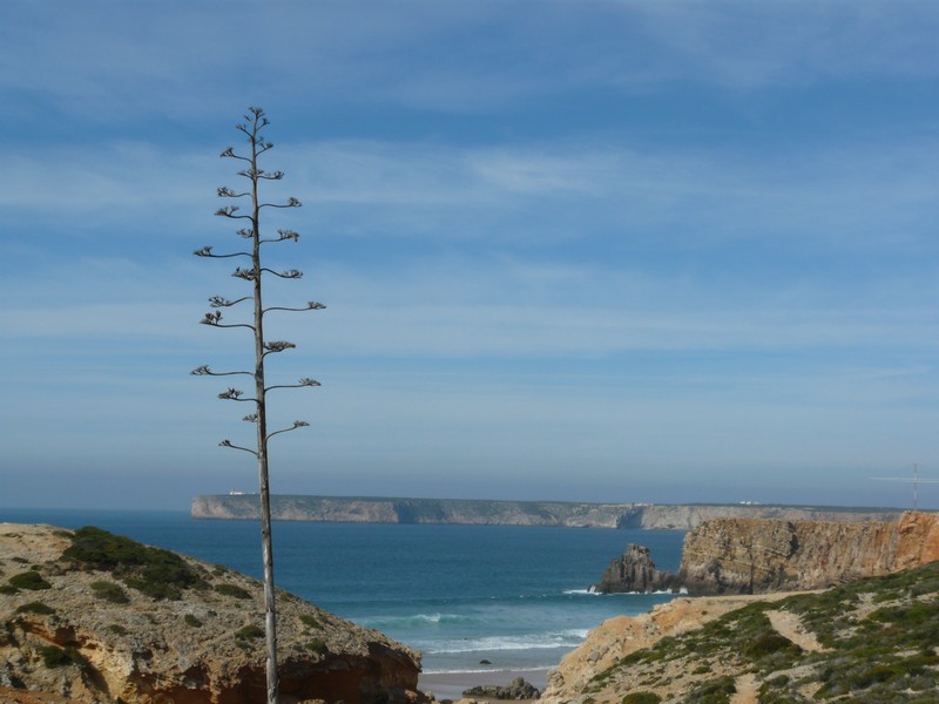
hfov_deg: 31.2
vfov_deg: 23.7
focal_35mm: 62
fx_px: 1682
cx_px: 470
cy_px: 352
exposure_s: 1/500
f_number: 8
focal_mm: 10.2
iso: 100
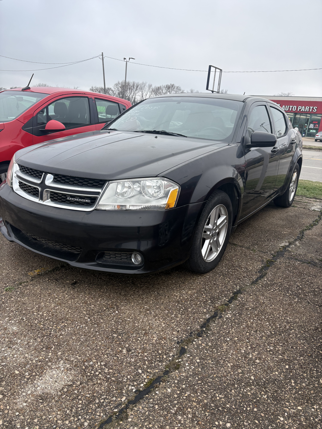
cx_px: 161
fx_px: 322
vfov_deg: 67.3
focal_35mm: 26
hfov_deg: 53.1
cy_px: 214
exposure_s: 1/756
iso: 50
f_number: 1.6
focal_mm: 5.96
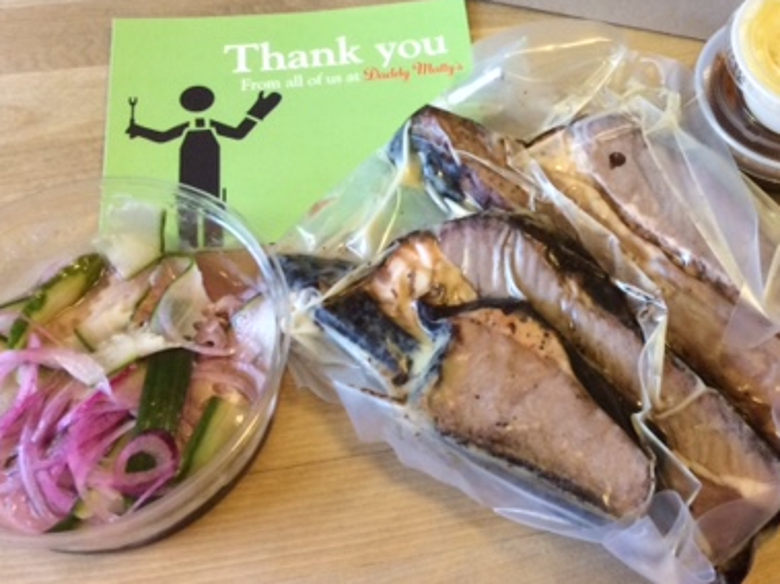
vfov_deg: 29.0
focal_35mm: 49
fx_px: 1104
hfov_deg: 37.7
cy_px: 113
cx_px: 609
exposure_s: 1/30
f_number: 2.2
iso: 200
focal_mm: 4.15
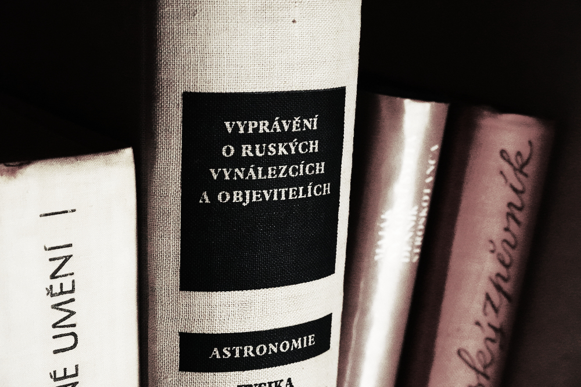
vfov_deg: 17.5
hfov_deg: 26.0
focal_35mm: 78
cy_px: 194
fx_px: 1259
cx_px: 290
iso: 6400
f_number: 6.3
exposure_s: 1/40
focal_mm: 28.54
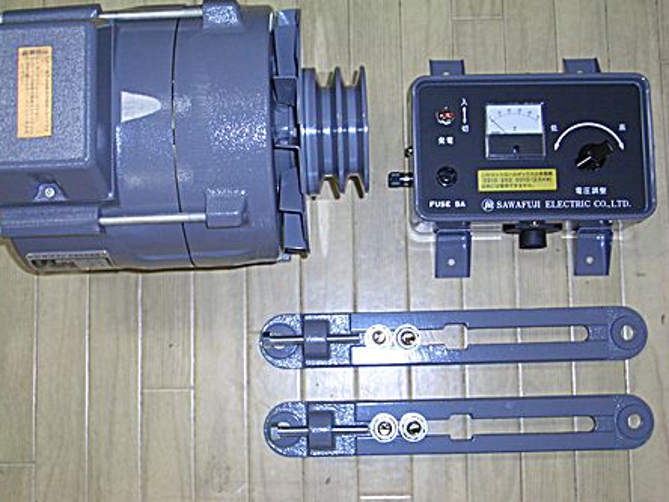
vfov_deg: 27.5
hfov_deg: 36.2
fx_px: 1024
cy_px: 235
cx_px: 324
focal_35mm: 53
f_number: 3.1
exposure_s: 1/60
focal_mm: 8.2
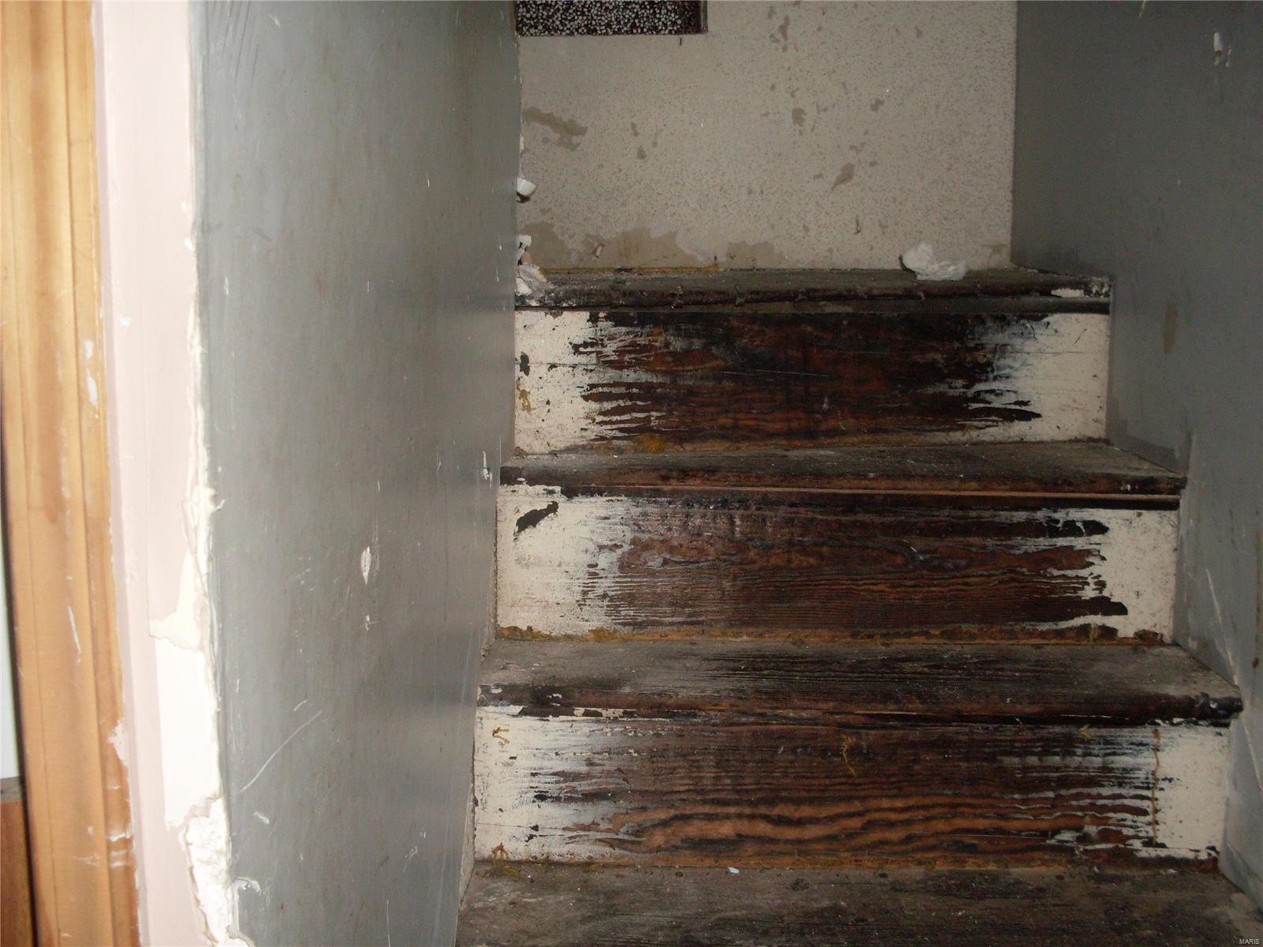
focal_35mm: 38
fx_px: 1386
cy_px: 474
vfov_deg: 37.7
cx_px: 632
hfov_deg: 49.0
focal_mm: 6.3
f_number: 2.8
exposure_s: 1/45
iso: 100
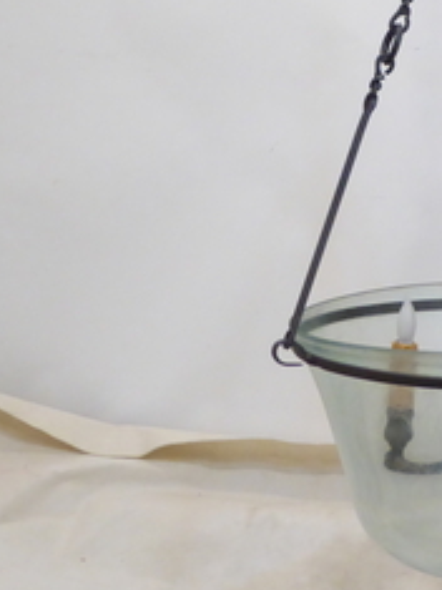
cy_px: 186
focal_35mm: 125
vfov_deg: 15.7
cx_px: 522
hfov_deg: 11.6
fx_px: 2130
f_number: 4
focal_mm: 8.4
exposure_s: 1/20
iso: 400
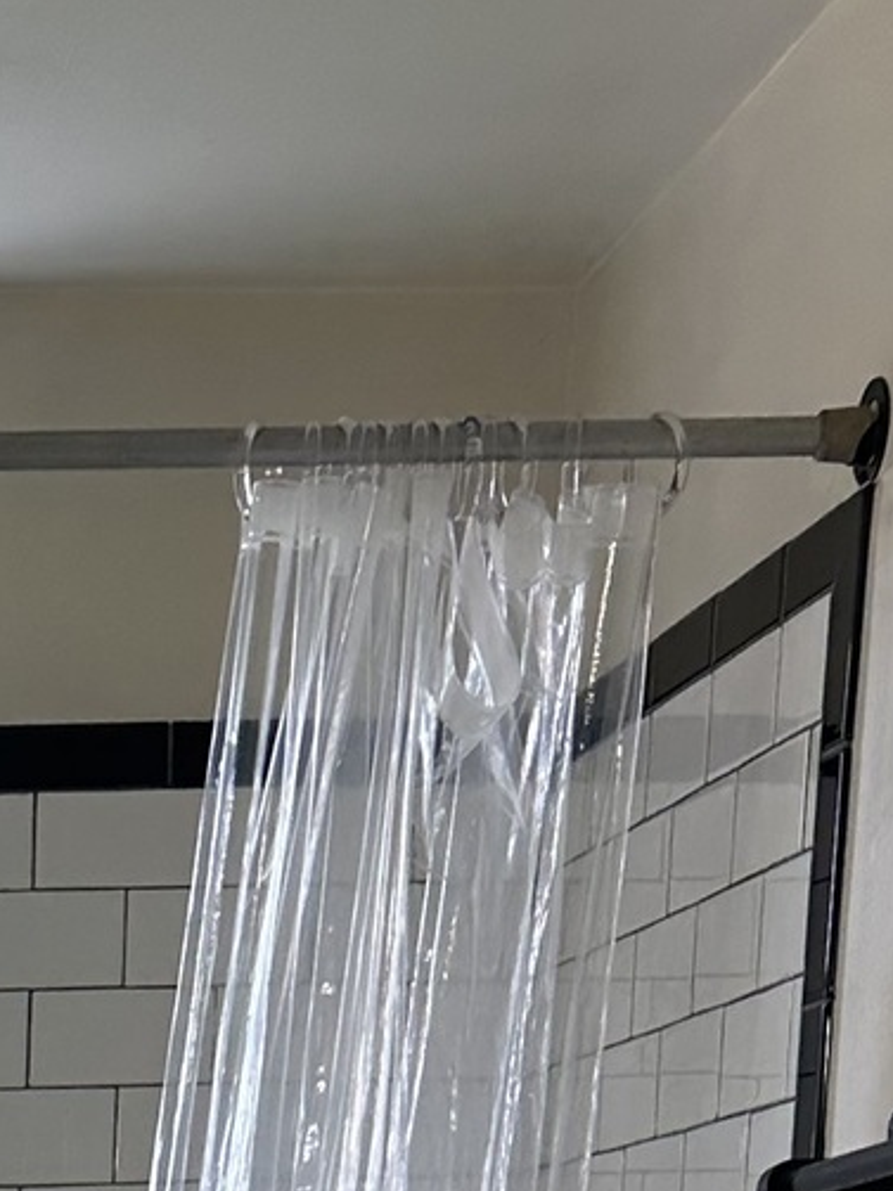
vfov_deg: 15.0
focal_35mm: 110
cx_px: -540
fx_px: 3785
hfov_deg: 12.6
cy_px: 2292
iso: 64
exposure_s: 1/120
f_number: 1.78
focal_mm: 6.86
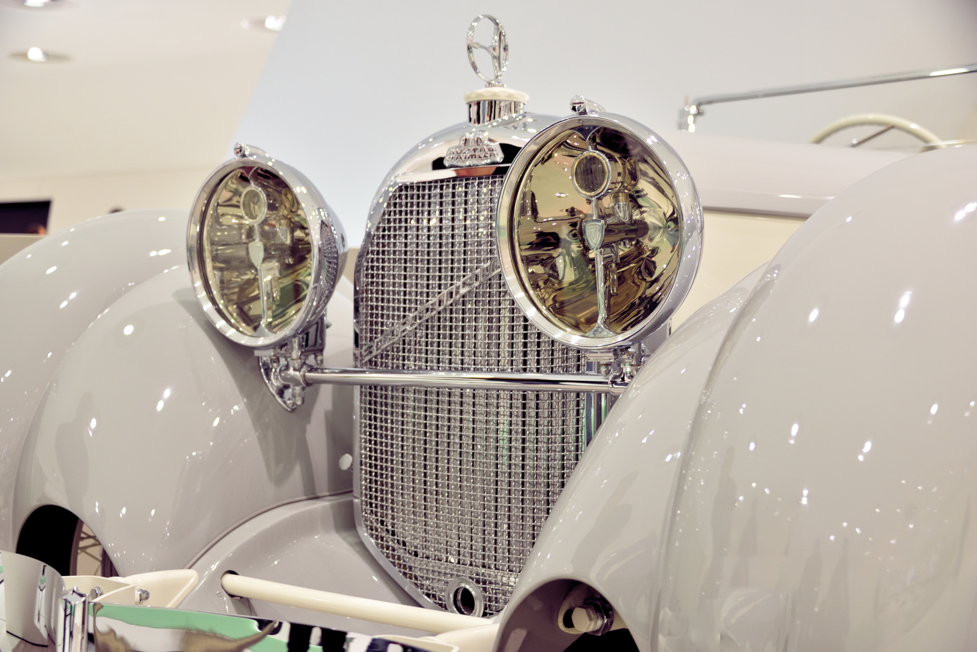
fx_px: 1303
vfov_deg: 28.1
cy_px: 326
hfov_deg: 41.1
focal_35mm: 48
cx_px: 488
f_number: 4.2
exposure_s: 1/60
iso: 900
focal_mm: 48
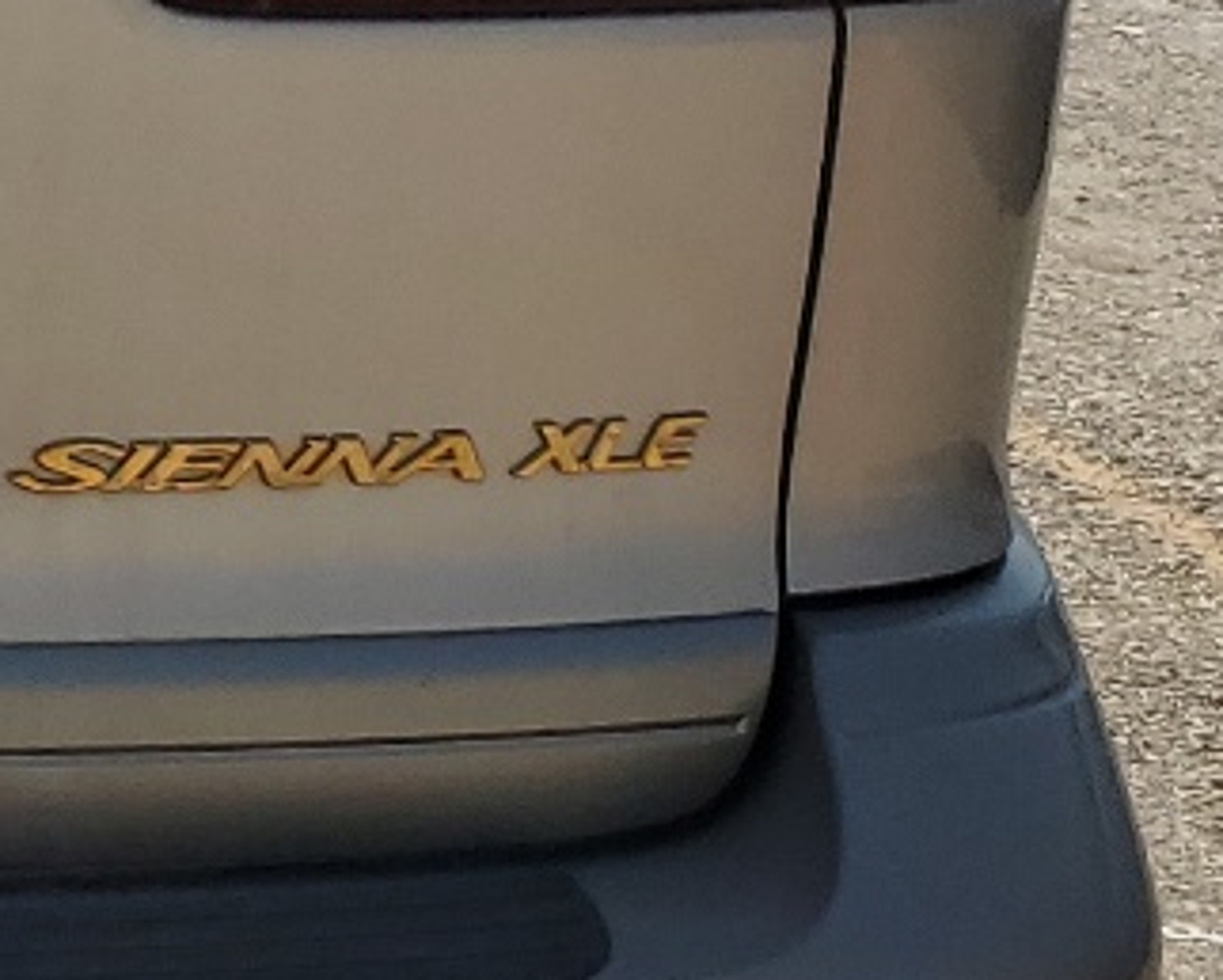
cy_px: -122
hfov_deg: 13.7
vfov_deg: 12.0
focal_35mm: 126
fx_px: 4563
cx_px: -950
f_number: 1.5
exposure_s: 1/5000
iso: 50
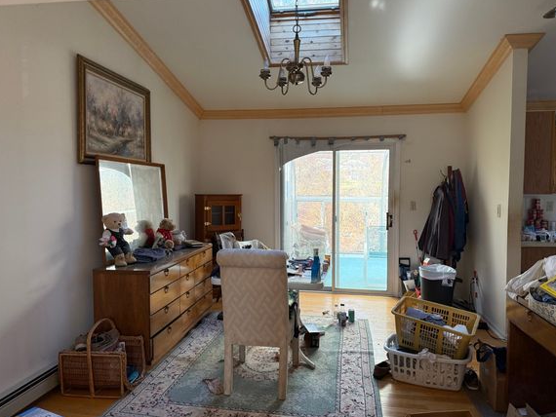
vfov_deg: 54.9
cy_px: 212
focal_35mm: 25
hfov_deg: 69.4
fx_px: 402
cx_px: 283
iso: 200
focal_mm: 6.76
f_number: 1.78
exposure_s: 1/87
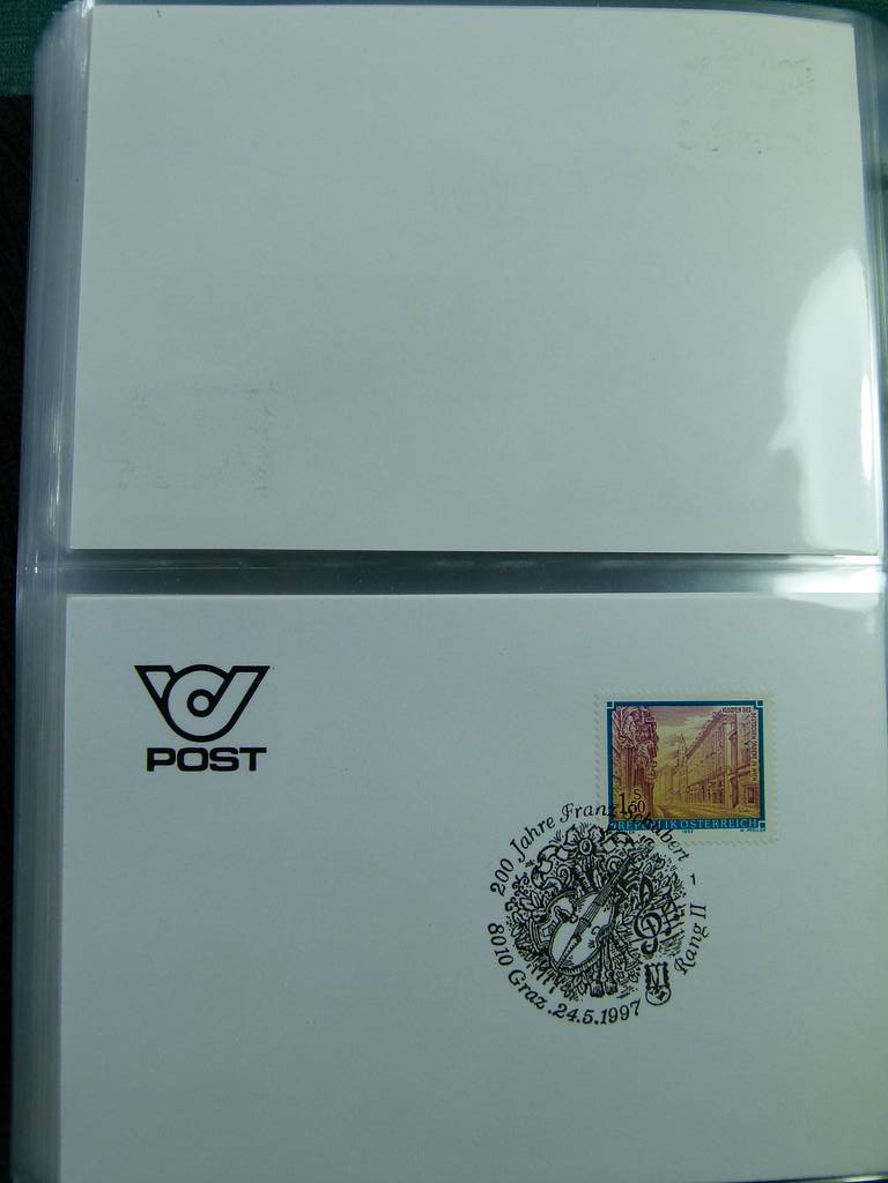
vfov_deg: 44.8
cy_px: 592
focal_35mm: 42
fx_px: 1437
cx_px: 444
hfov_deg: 34.3
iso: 100
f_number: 4
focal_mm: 7.6
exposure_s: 1/125
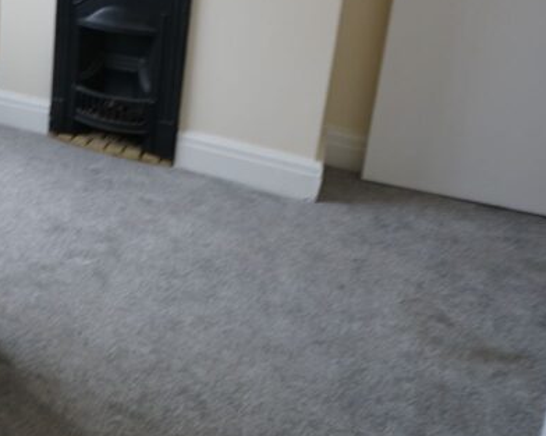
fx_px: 743
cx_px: -85
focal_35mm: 46
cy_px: 3
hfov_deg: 33.8
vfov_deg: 30.5
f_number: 7.1
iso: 400
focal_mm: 16
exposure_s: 1/5
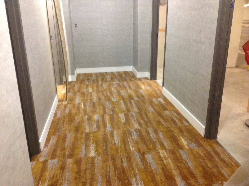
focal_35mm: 35
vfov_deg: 40.6
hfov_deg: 52.7
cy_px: 93
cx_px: 124
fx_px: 251
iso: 250
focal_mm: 4.28
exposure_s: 1/15
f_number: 2.4
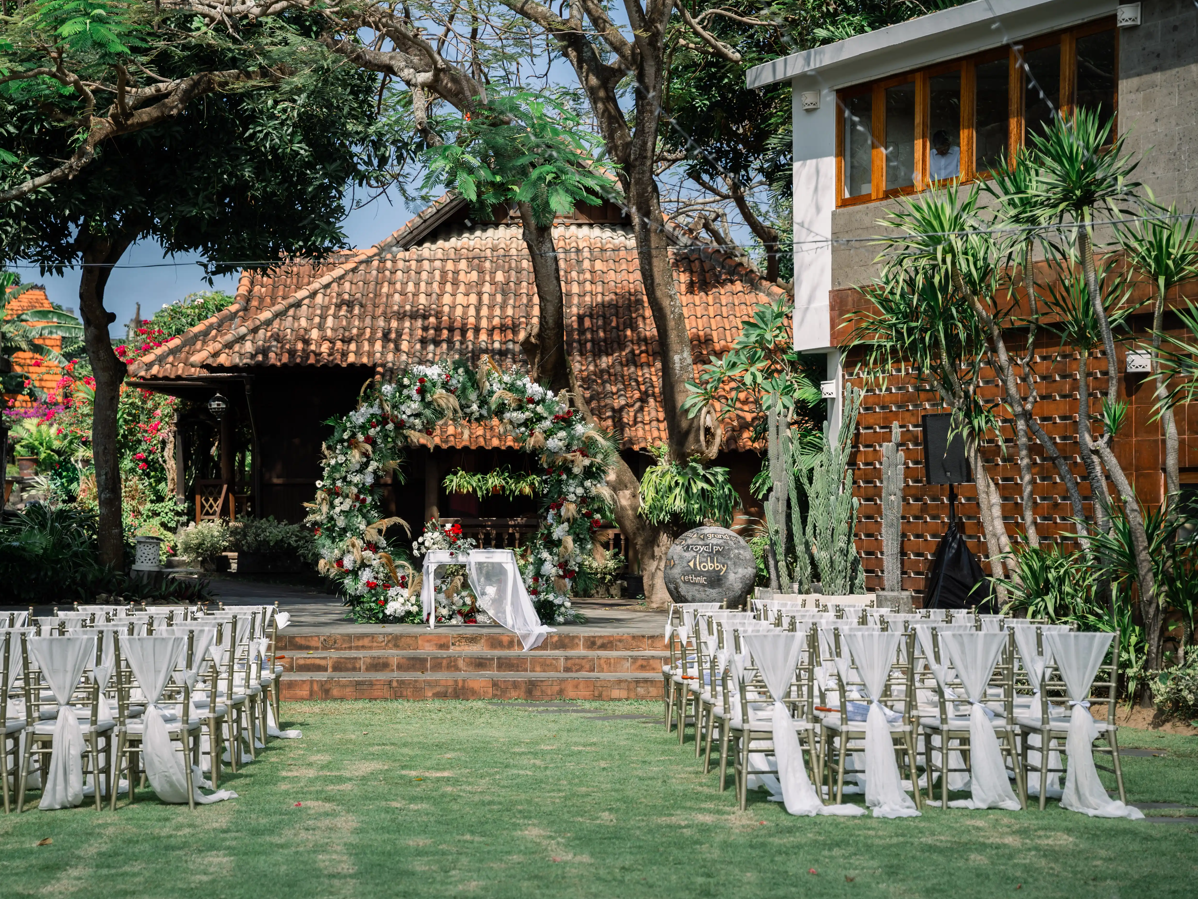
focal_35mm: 66
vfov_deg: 22.2
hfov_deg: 29.3
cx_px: 482
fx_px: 2288
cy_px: 435
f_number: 2.8
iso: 125
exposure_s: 1/1250
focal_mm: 57.1
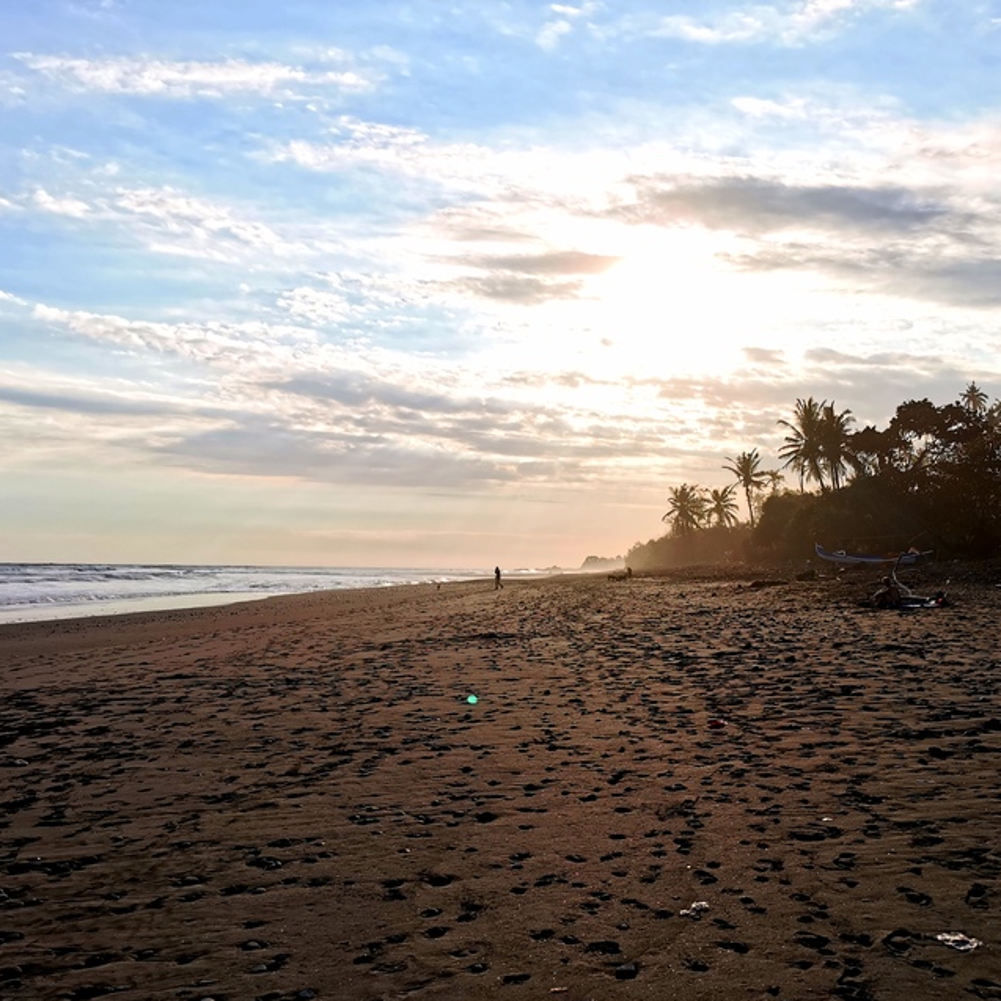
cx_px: 566
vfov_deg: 51.1
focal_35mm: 32
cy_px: 502
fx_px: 1047
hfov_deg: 51.0
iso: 50
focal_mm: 5.56
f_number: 1.6
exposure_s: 1/16129
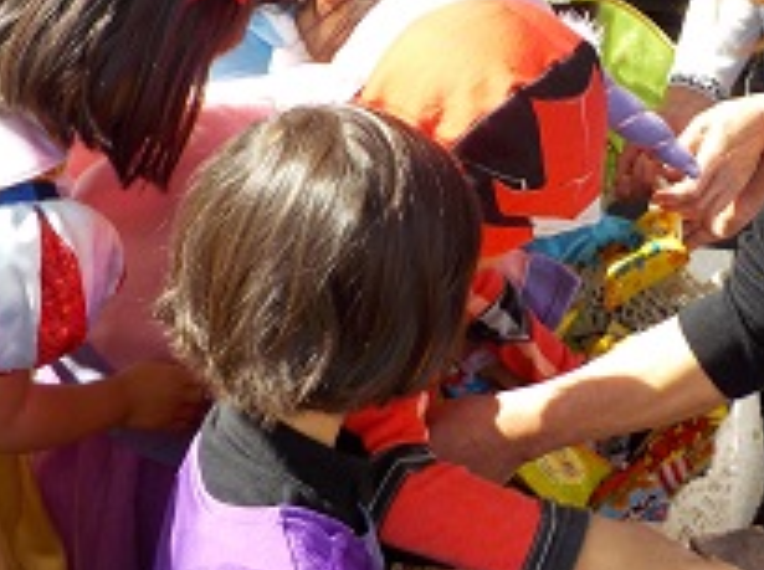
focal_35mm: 61
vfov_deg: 23.2
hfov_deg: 31.4
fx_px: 1344
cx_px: 525
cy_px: 41
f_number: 3.3
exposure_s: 1/400
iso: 125
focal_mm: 4.1
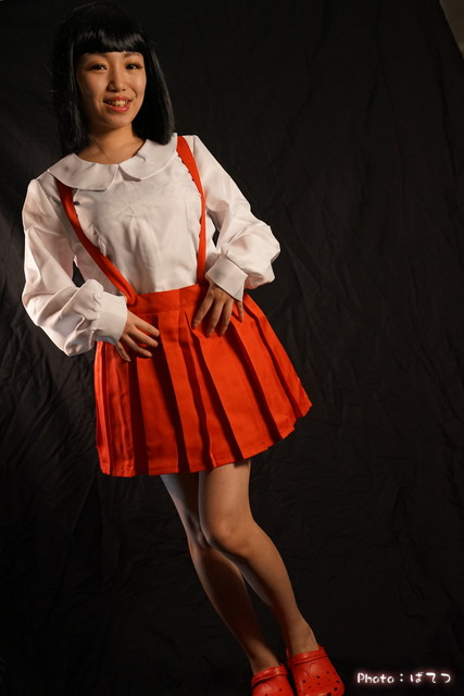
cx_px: 232
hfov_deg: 28.7
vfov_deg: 41.9
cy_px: 348
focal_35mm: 47
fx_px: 908
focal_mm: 47
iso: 3200
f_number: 2.8
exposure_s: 1/1000
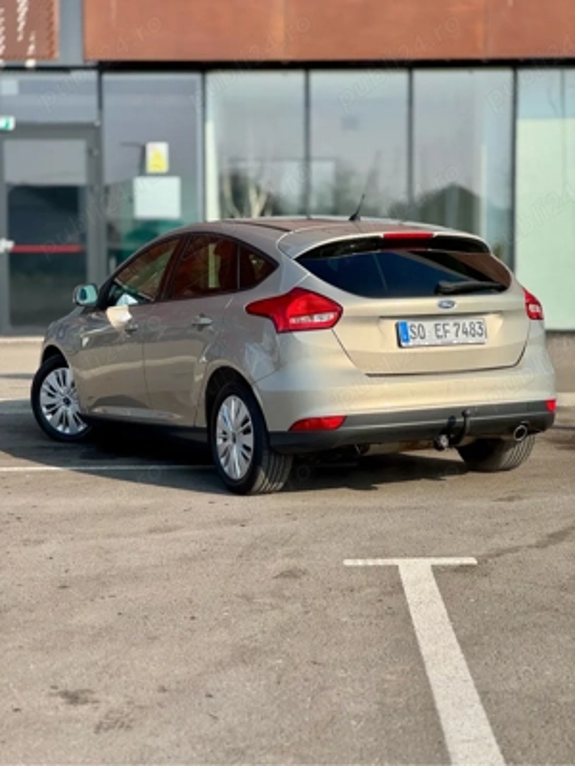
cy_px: 383
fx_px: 1705
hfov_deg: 19.1
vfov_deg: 25.3
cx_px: 288
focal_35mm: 77
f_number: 2.8
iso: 25
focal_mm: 9
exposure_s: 1/471
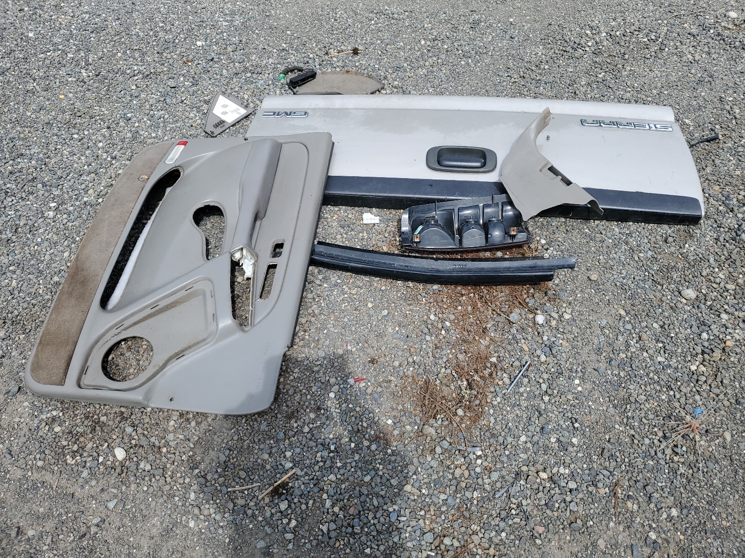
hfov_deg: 67.3
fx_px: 560
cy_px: 279
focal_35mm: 26
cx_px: 372
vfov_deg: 53.1
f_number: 1.5
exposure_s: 1/2500
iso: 50
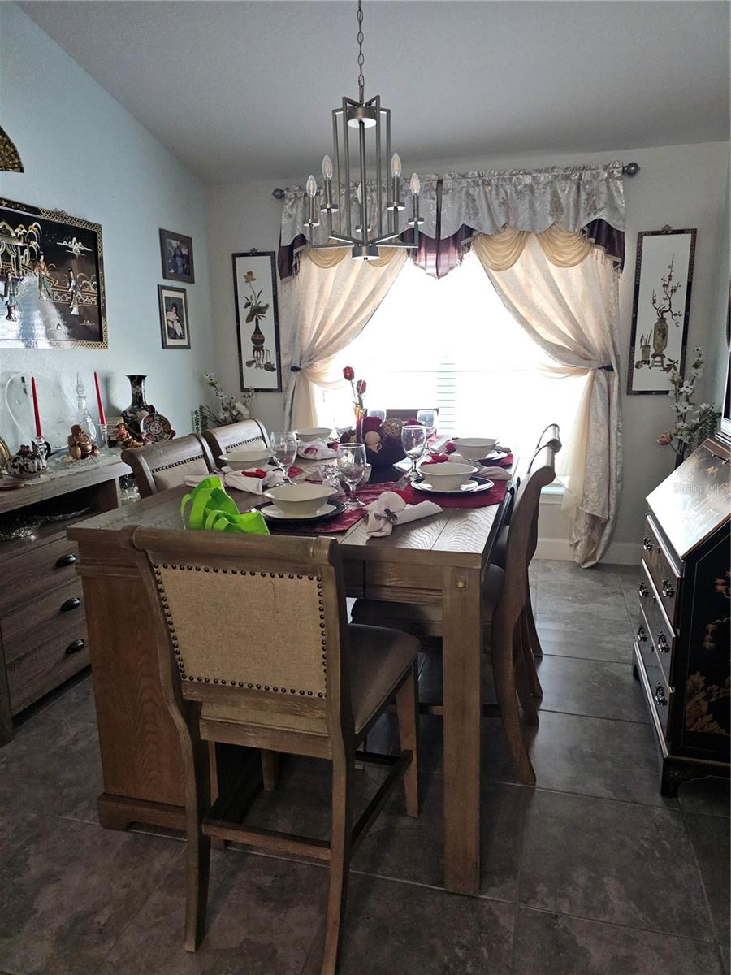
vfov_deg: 73.9
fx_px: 648
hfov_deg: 58.9
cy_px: 488
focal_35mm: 23
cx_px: 366
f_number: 1.7
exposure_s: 1/120
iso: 400
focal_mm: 6.3
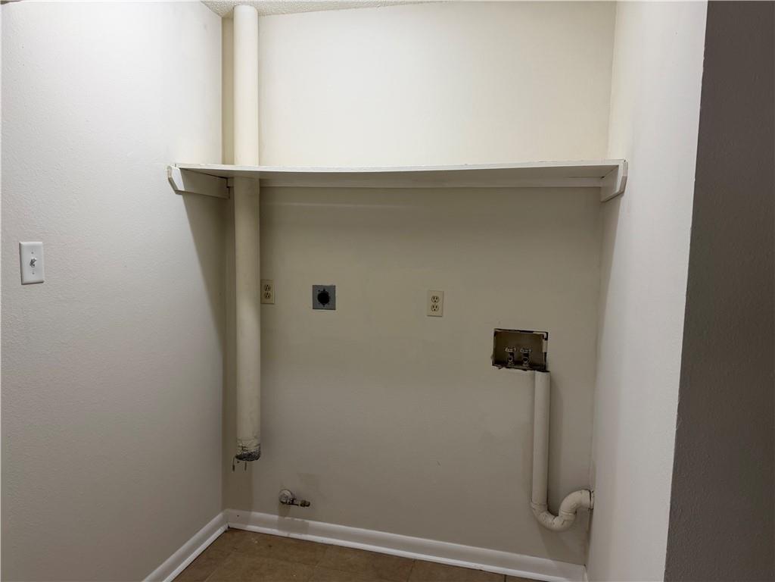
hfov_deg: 71.6
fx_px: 537
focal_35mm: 24
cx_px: 388
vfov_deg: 56.8
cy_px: 291
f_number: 1.78
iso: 125
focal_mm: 6.76
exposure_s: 1/60
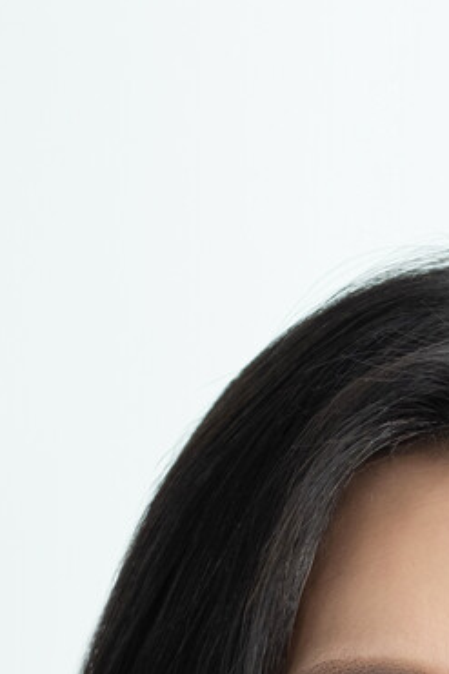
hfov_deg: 2.3
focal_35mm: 590
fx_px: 11047
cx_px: 524
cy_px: 1450
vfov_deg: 3.5
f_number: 4
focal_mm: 90
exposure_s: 1/200
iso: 200
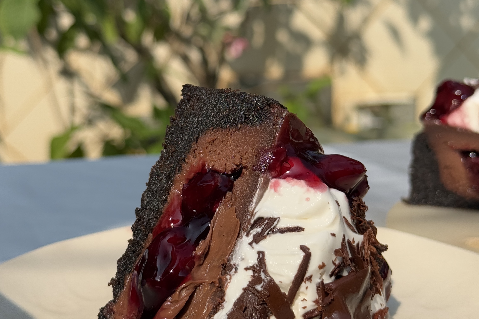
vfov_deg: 20.3
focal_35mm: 67
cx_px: 240
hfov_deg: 30.1
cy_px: 142
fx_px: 891
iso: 80
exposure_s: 1/5587
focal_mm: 6.76
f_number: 1.78
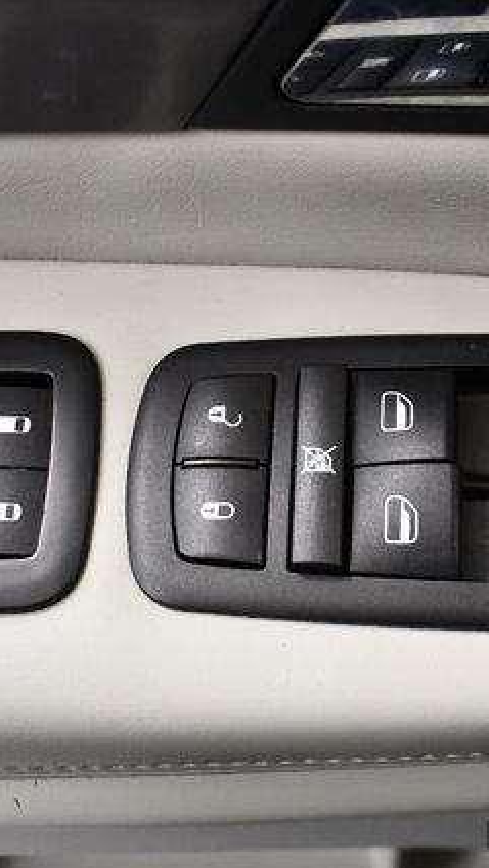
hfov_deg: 20.6
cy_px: 437
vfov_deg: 36.6
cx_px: 456
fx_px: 1312
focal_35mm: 57
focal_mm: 18
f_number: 3.5
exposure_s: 1/125
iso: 1400
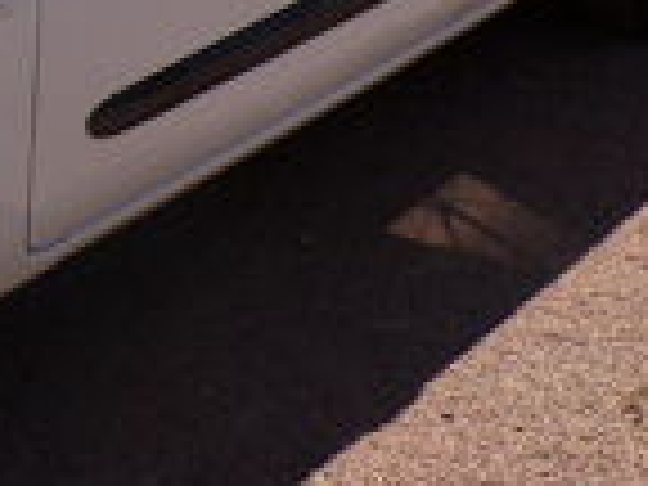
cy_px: 4
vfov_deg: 18.0
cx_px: -202
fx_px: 1498
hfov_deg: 21.9
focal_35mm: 80
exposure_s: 1/900
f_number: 4.4
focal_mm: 4.3
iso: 100
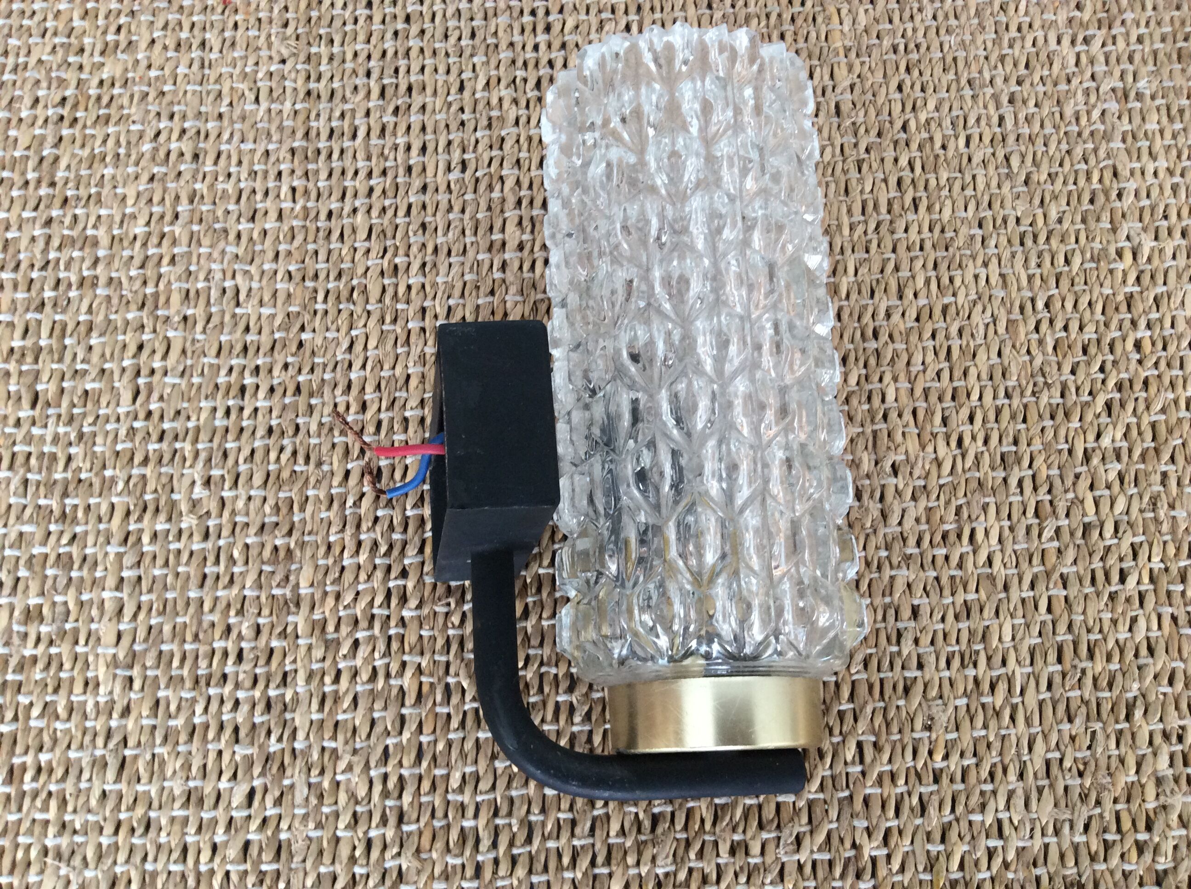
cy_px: 444
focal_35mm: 32
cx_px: 596
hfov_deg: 56.9
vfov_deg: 44.1
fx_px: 1099
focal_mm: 3.3
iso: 100
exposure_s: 1/25
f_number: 2.4
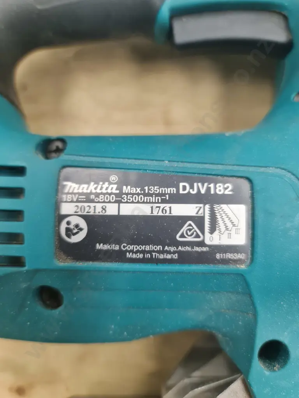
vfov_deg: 69.4
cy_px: 199
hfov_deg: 54.9
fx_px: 288
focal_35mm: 25
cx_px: 150
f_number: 1.8
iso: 200
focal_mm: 7
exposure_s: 1/100
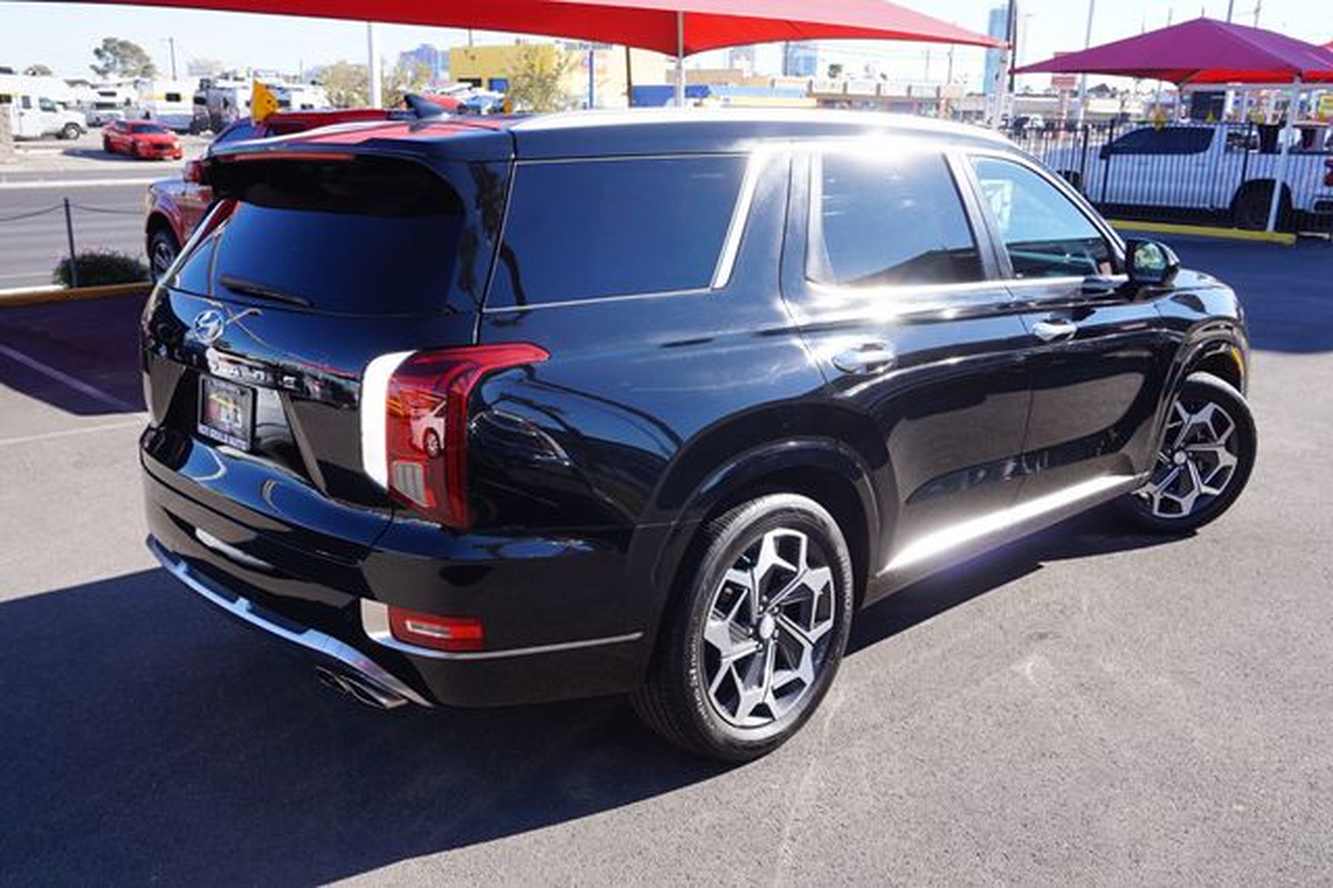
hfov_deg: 62.0
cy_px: 444
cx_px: 666
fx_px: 1110
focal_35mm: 30
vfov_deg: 43.6
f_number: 8
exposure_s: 1/80
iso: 100
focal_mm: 20
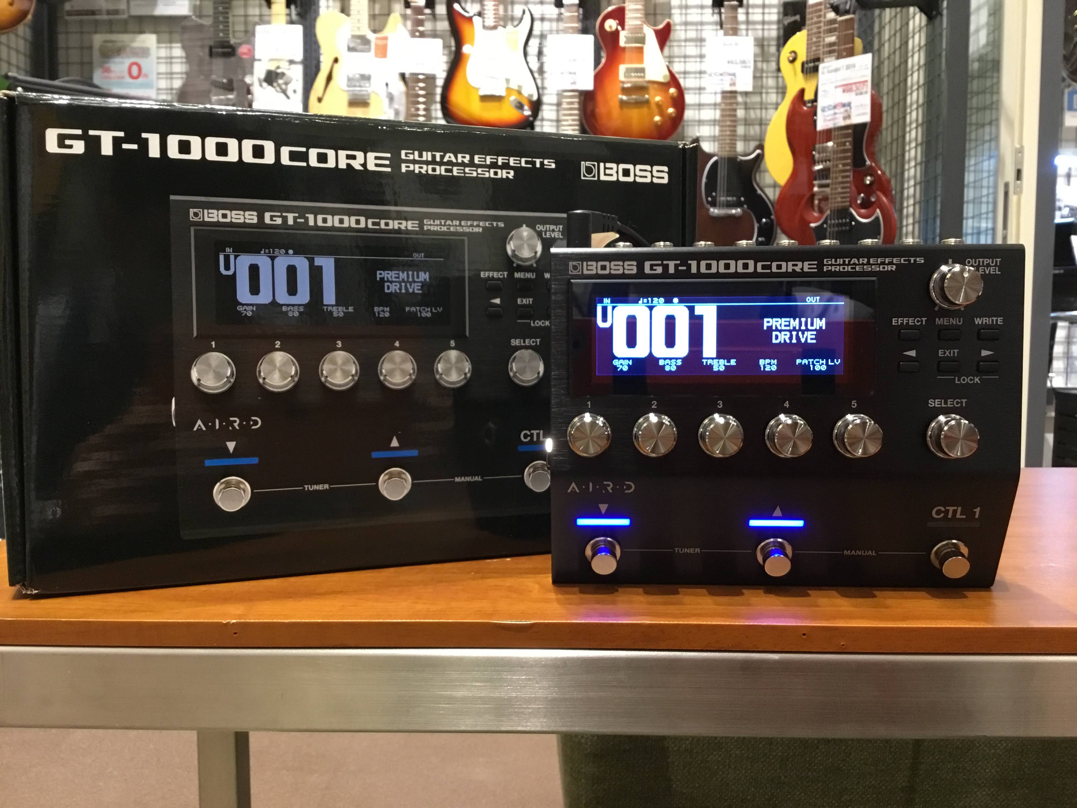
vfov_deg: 45.4
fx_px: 964
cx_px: 538
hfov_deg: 58.4
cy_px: 404
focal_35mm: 31
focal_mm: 3.3
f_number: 2.4
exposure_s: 1/30
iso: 160
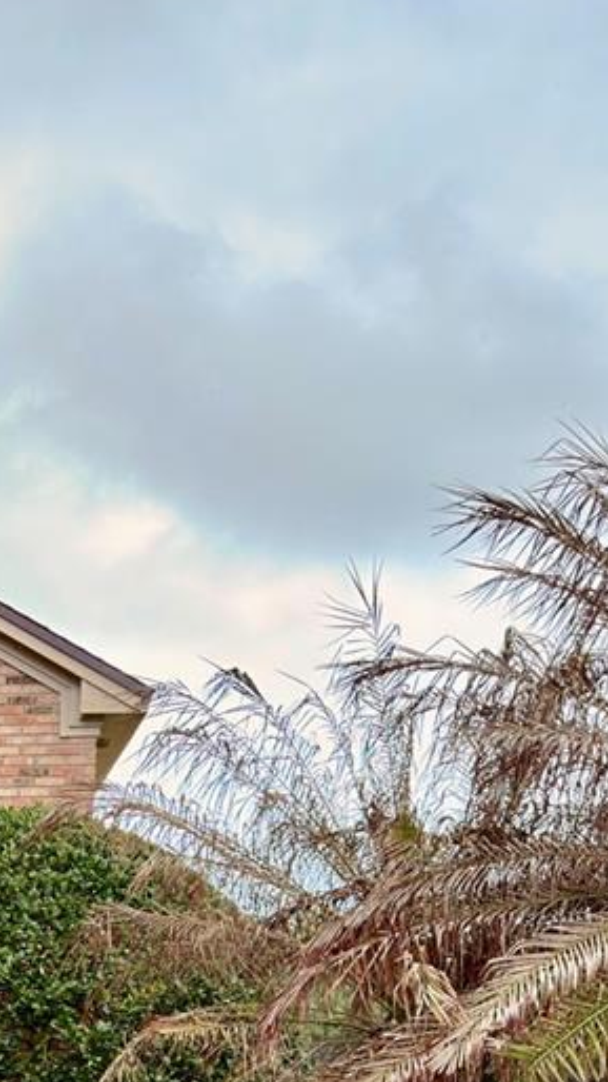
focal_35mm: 61
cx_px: -244
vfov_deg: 30.1
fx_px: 1749
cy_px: 1244
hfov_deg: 18.0
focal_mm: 6.76
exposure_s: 1/1040
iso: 100
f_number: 1.78
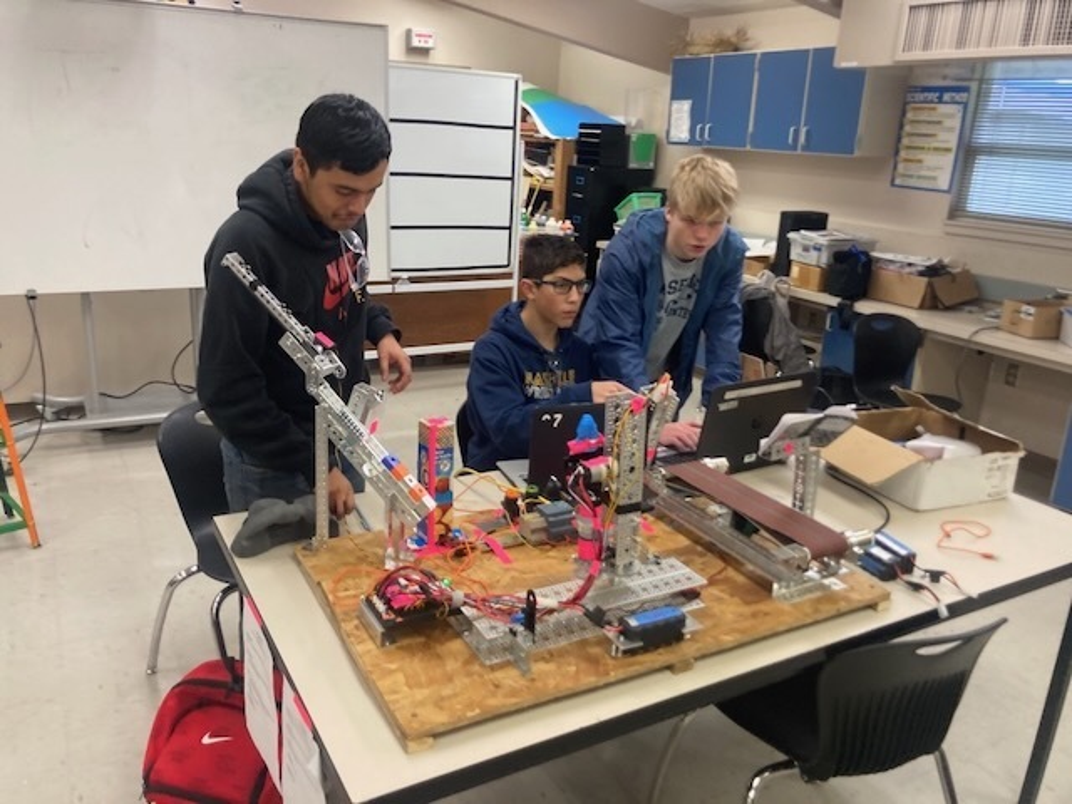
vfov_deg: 49.7
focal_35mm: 28
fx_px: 867
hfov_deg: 63.4
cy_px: 402
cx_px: 536
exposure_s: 1/60
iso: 160
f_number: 1.8
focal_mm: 3.99
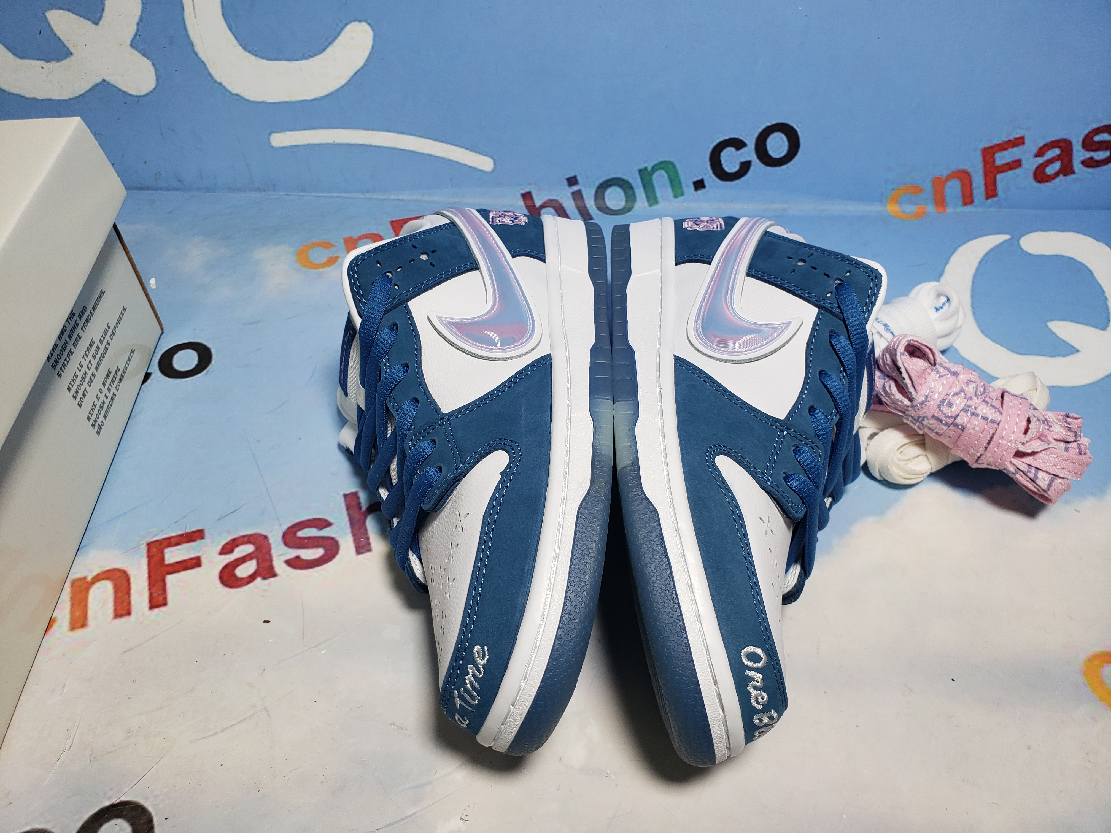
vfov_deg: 53.1
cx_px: 556
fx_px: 834
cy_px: 416
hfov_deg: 67.3
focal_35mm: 26
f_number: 2.4
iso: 50
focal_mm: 4.3
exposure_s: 1/197
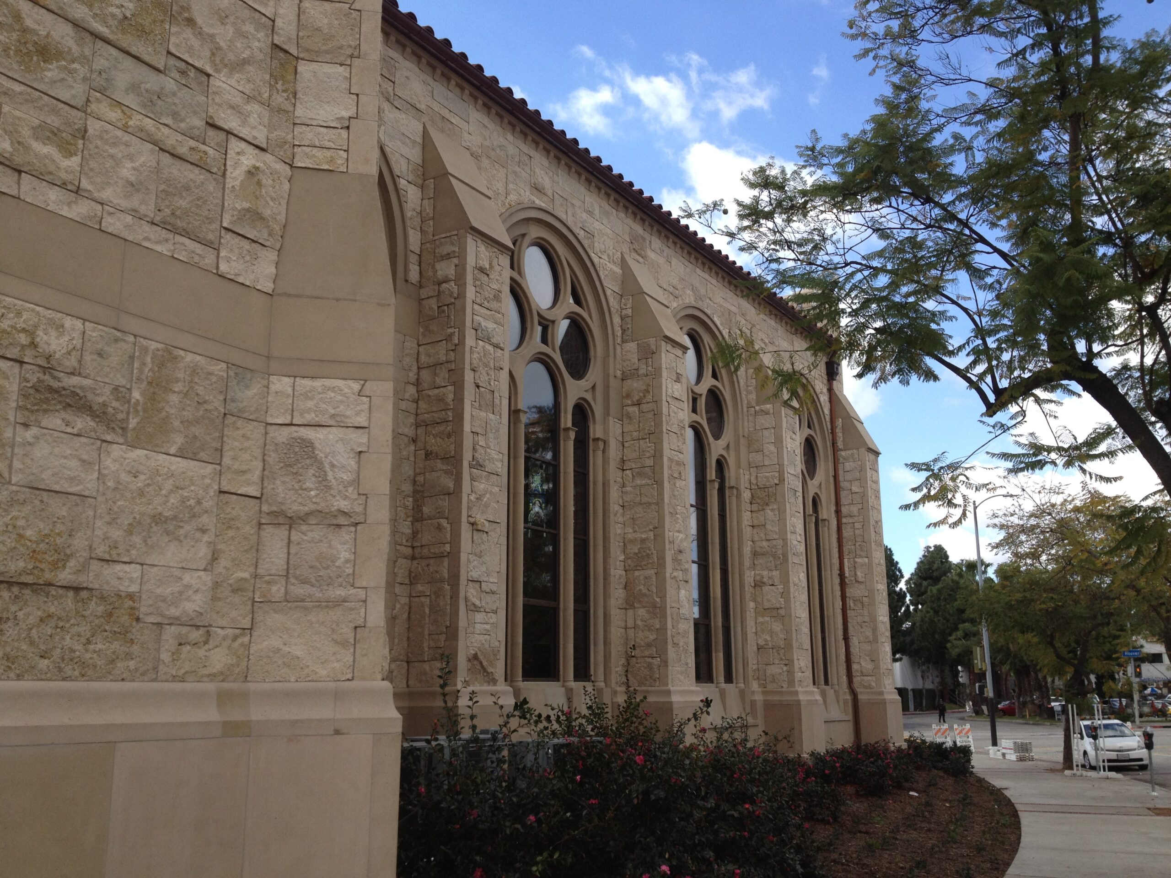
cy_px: 439
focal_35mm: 35
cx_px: 586
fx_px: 1184
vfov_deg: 40.7
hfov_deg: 52.6
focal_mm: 4.28
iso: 64
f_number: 2.4
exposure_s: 1/863
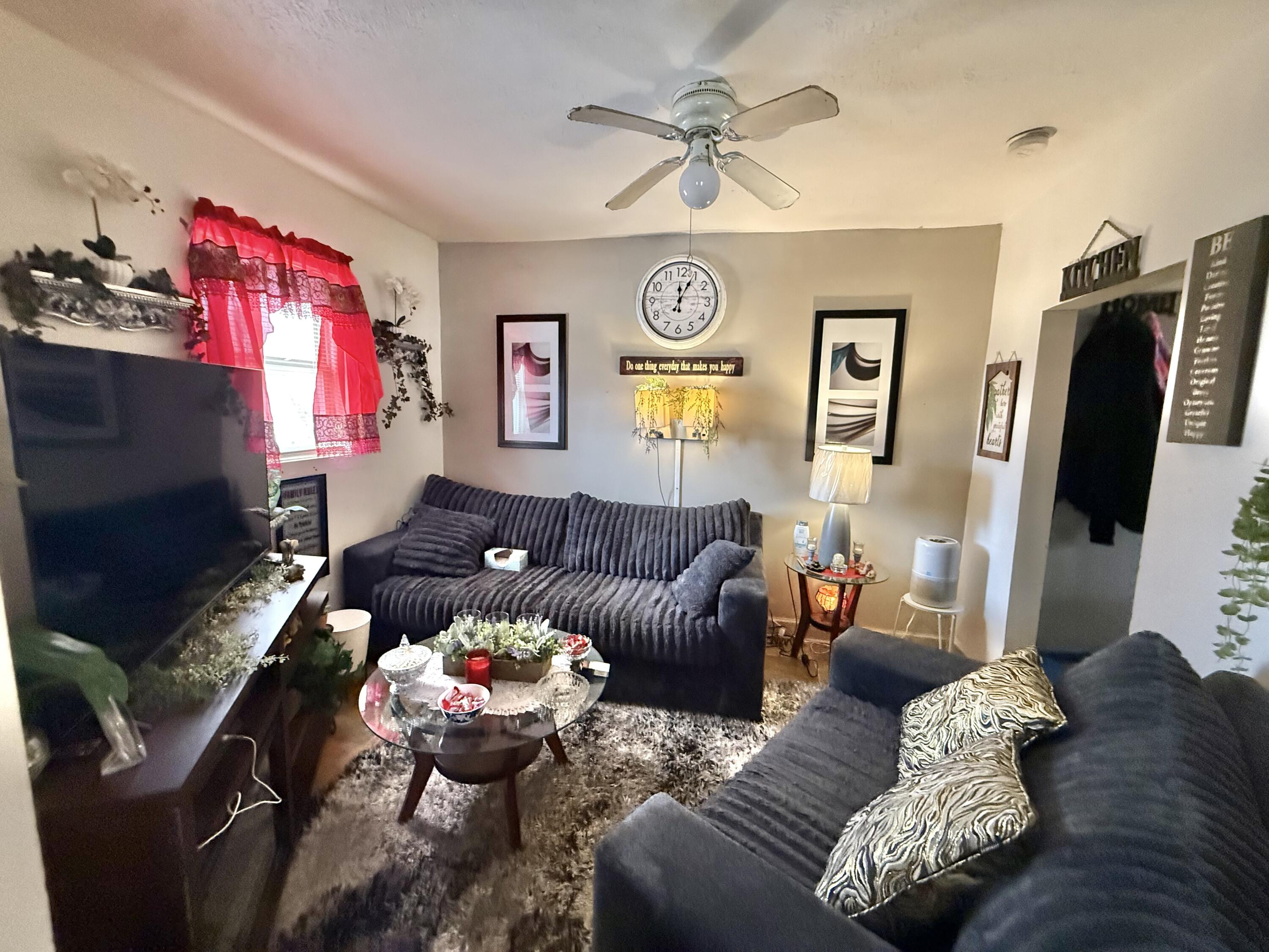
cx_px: 634
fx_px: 513
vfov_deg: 85.7
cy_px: 476
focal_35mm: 14
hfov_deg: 102.1
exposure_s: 1/60
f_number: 2.2
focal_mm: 2.22
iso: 800
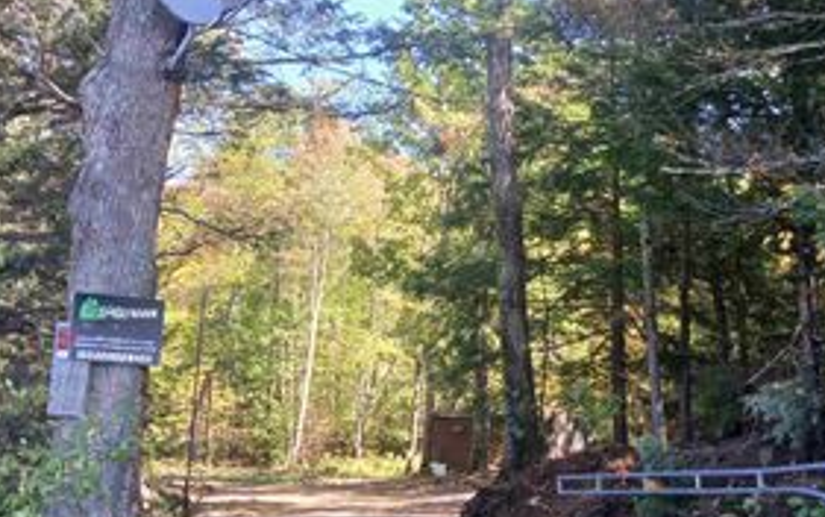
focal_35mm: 49
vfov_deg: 26.3
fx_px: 1102
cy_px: 213
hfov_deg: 40.9
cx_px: 470
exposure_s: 1/60
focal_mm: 3.98
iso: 25
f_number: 1.8
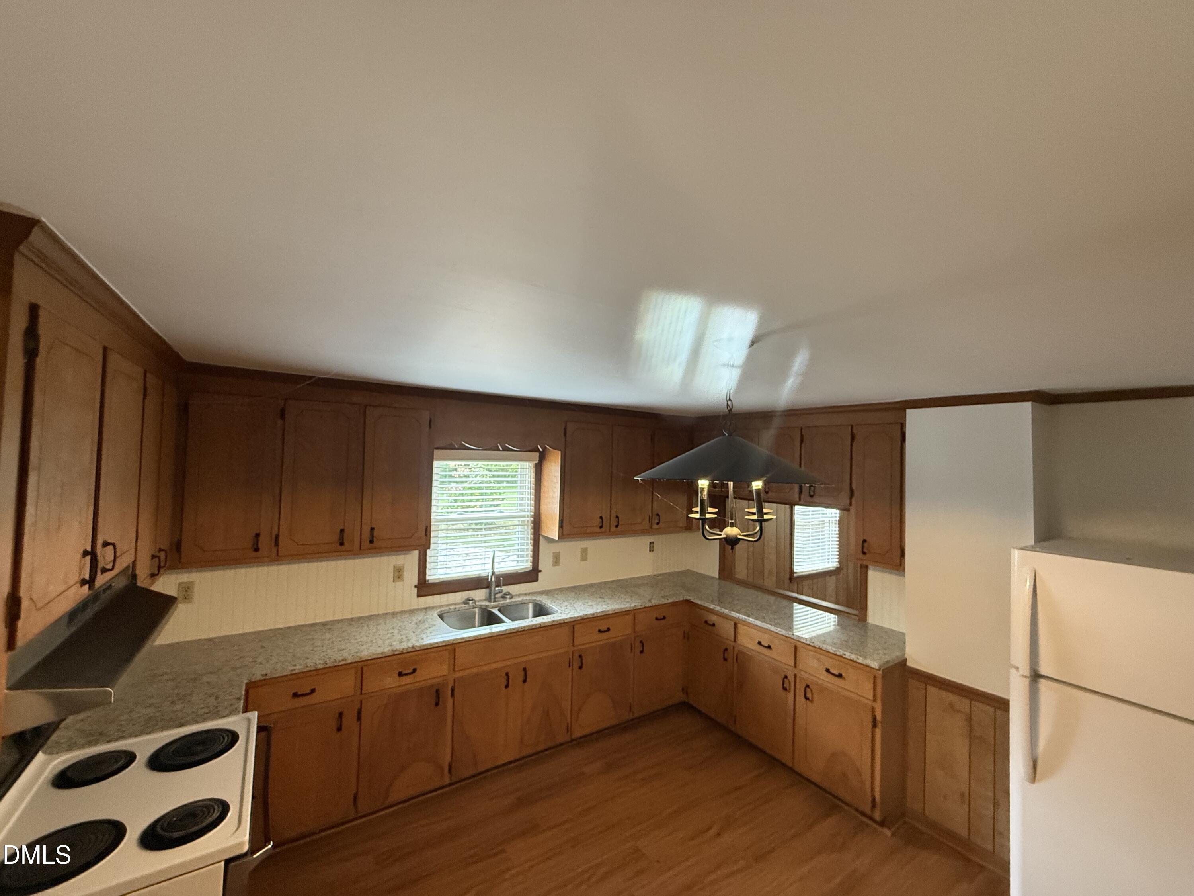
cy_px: 448
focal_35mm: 14
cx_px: 597
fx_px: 483
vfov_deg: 85.7
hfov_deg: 102.1
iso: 400
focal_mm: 2.22
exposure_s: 1/60
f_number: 2.2
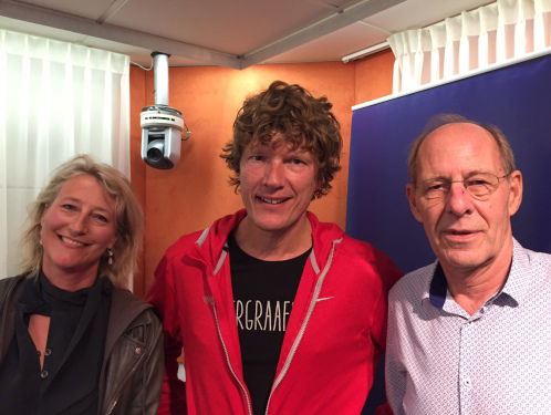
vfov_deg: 48.3
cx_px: 276
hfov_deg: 61.6
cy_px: 208
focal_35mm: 29
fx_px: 462
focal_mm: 4.15
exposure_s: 1/20
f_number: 2.2
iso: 250
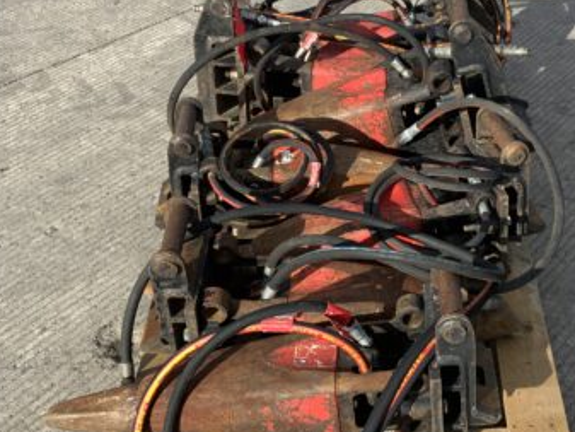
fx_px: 914
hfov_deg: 34.4
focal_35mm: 55
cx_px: 415
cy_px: 212
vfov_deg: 26.6
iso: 16
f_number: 1.8
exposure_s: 1/1342
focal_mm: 3
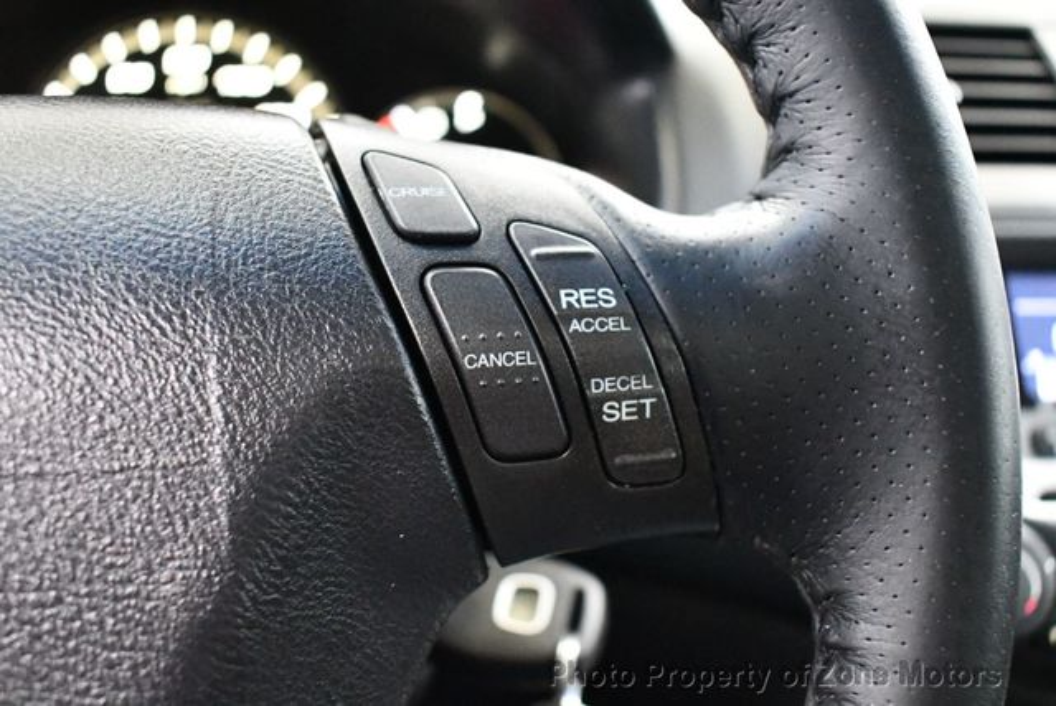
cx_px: 528
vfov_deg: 36.9
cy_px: 353
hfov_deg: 53.1
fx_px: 1057
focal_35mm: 36
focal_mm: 18
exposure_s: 1/60
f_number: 3.5
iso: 9000
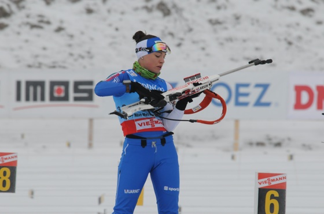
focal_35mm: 600
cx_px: 162
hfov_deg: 3.4
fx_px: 5389
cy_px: 107
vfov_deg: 2.3
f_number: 13
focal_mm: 400
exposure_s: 1/500
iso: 800
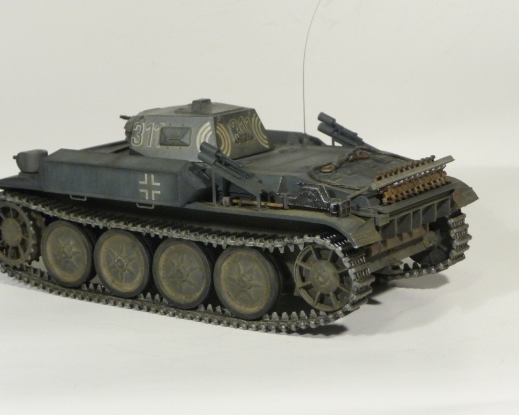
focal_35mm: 81
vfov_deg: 18.9
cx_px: 247
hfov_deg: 23.6
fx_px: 1244
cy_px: 209
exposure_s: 1/30
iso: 400
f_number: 4.6
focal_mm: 13.1
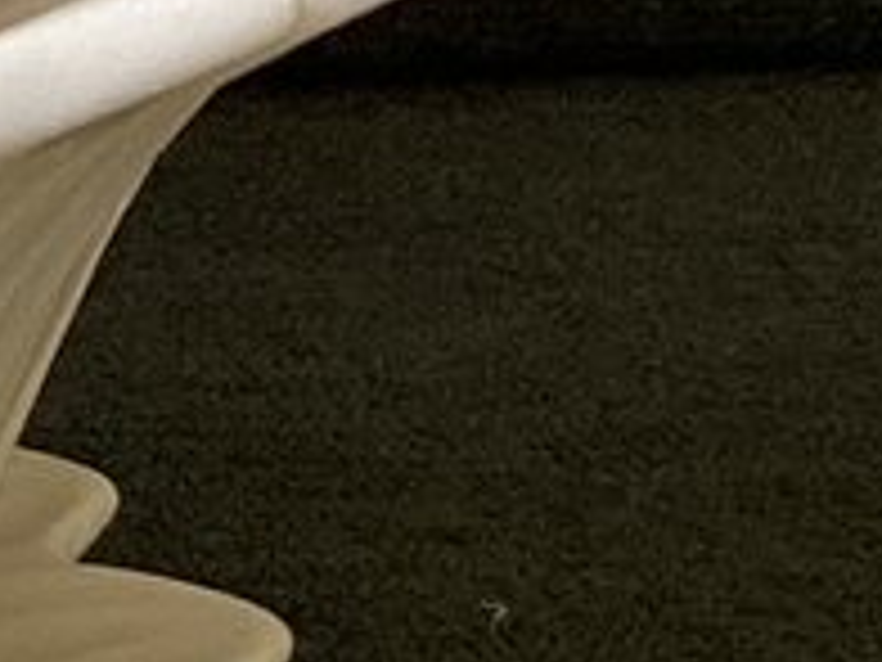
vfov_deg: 6.2
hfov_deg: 7.0
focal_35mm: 239
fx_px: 6090
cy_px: 124
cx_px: -2234
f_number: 2.4
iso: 200
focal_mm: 3.3
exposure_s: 1/60
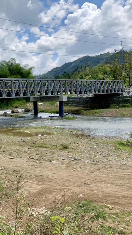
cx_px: 9
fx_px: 280
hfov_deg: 25.5
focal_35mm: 45
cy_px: 97
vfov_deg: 45.3
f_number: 1.8
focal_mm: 4.25
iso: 25
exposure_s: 1/3521
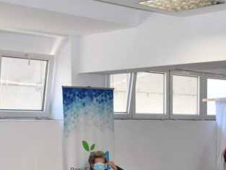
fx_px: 562
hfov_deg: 22.7
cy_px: 181
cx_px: 103
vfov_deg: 16.7
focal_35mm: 86
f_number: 5
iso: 800
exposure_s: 1/100
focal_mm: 24
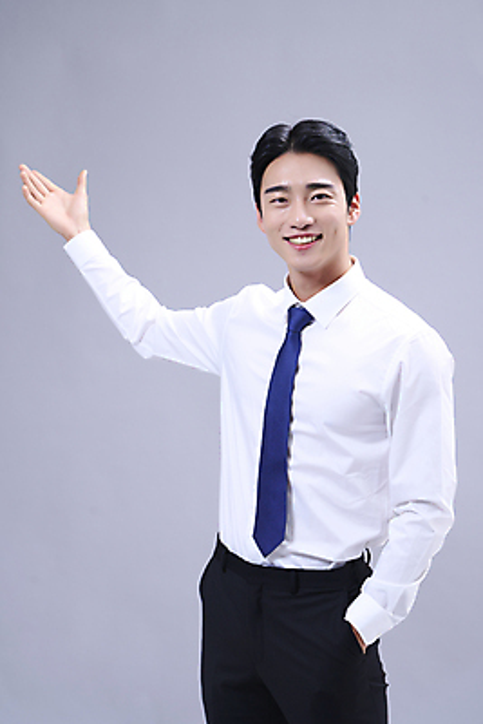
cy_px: 362
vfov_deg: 31.4
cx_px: 242
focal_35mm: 64
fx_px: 1287
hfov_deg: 21.3
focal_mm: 64
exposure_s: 1/125
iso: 160
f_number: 8
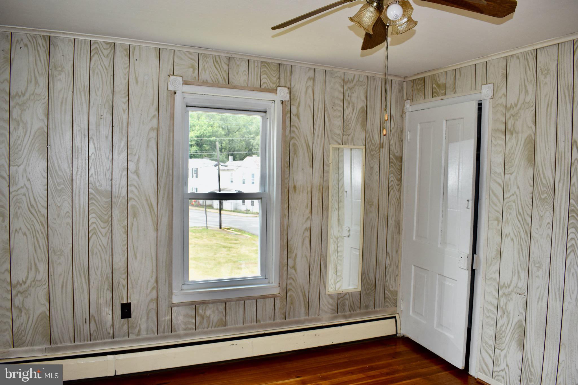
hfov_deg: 67.4
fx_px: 433
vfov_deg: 47.9
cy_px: 192
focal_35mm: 27
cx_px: 289
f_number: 5.6
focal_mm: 18
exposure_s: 1/125
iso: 180
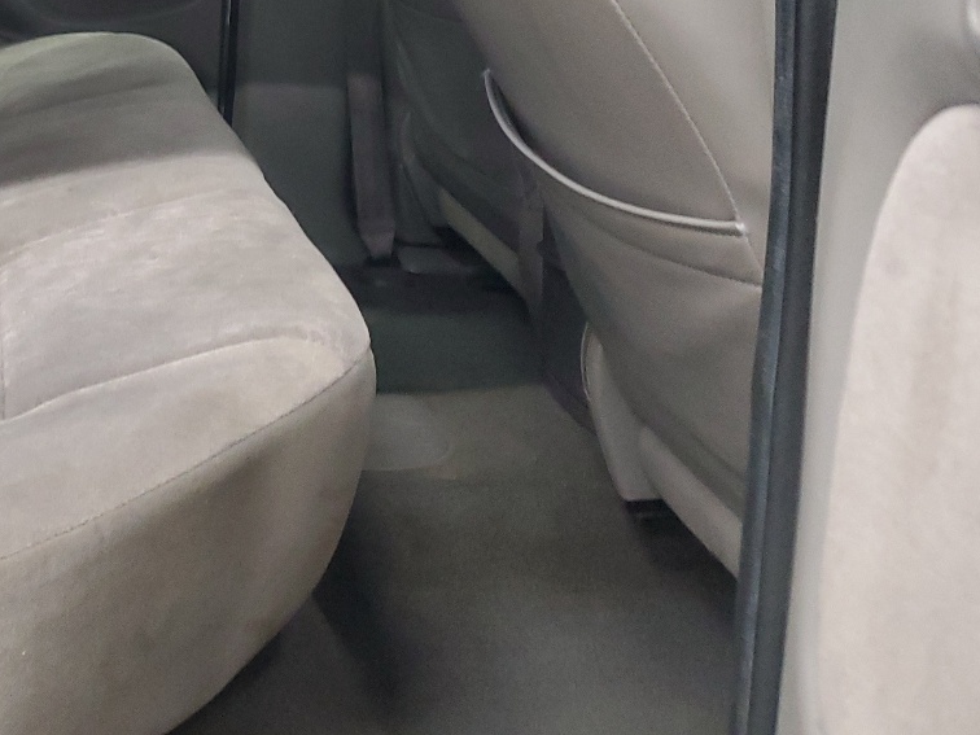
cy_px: -41
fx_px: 1557
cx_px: 82
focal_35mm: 55
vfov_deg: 25.0
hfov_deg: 33.0
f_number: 1.5
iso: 301
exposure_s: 1/20
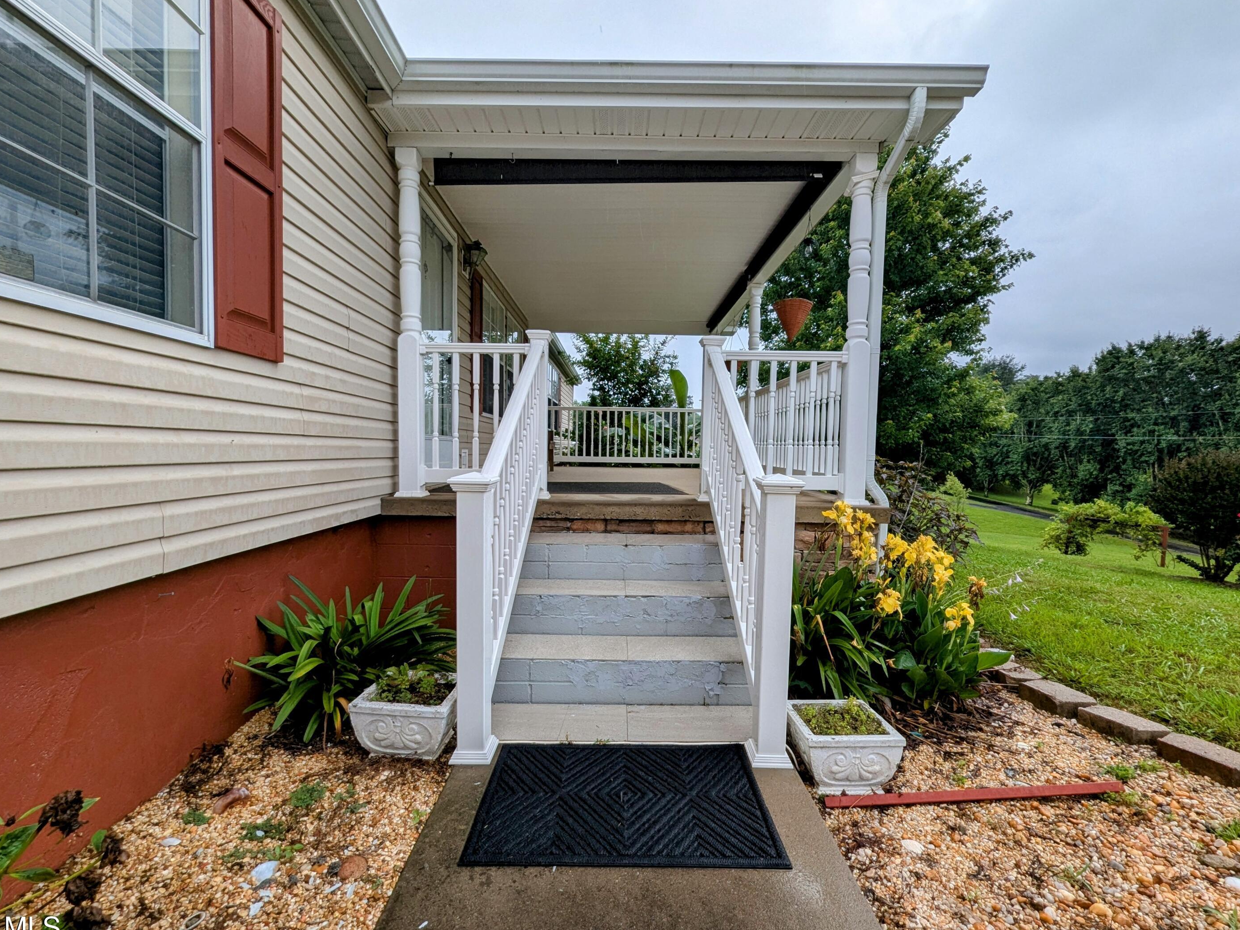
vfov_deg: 85.7
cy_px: 471
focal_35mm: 14
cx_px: 605
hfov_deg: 102.0
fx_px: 502
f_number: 2.2
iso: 50
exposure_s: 1/887
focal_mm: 1.95
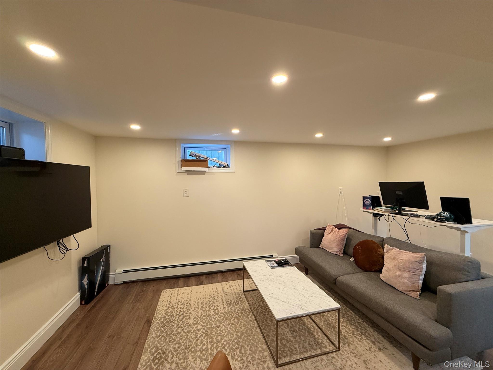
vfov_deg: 85.7
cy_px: 185
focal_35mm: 14
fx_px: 199
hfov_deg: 102.1
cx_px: 246
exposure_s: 1/120
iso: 160
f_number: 2.2
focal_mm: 2.22
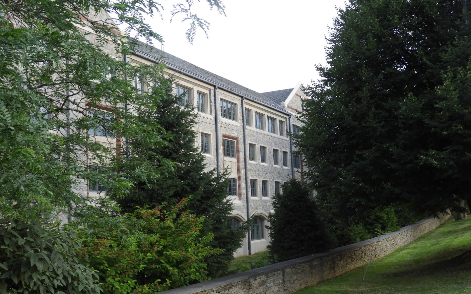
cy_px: 164
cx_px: 234
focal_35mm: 43
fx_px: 552
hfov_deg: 46.2
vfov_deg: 29.8
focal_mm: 7.2
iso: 100
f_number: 3.8
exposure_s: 1/80
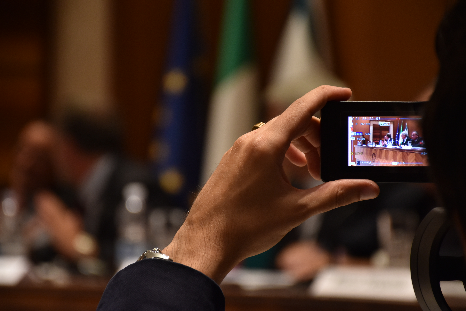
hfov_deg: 10.5
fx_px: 2524
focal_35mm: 195
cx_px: 233
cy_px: 156
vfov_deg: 7.0
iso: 640
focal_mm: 130
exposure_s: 1/20
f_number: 5.6
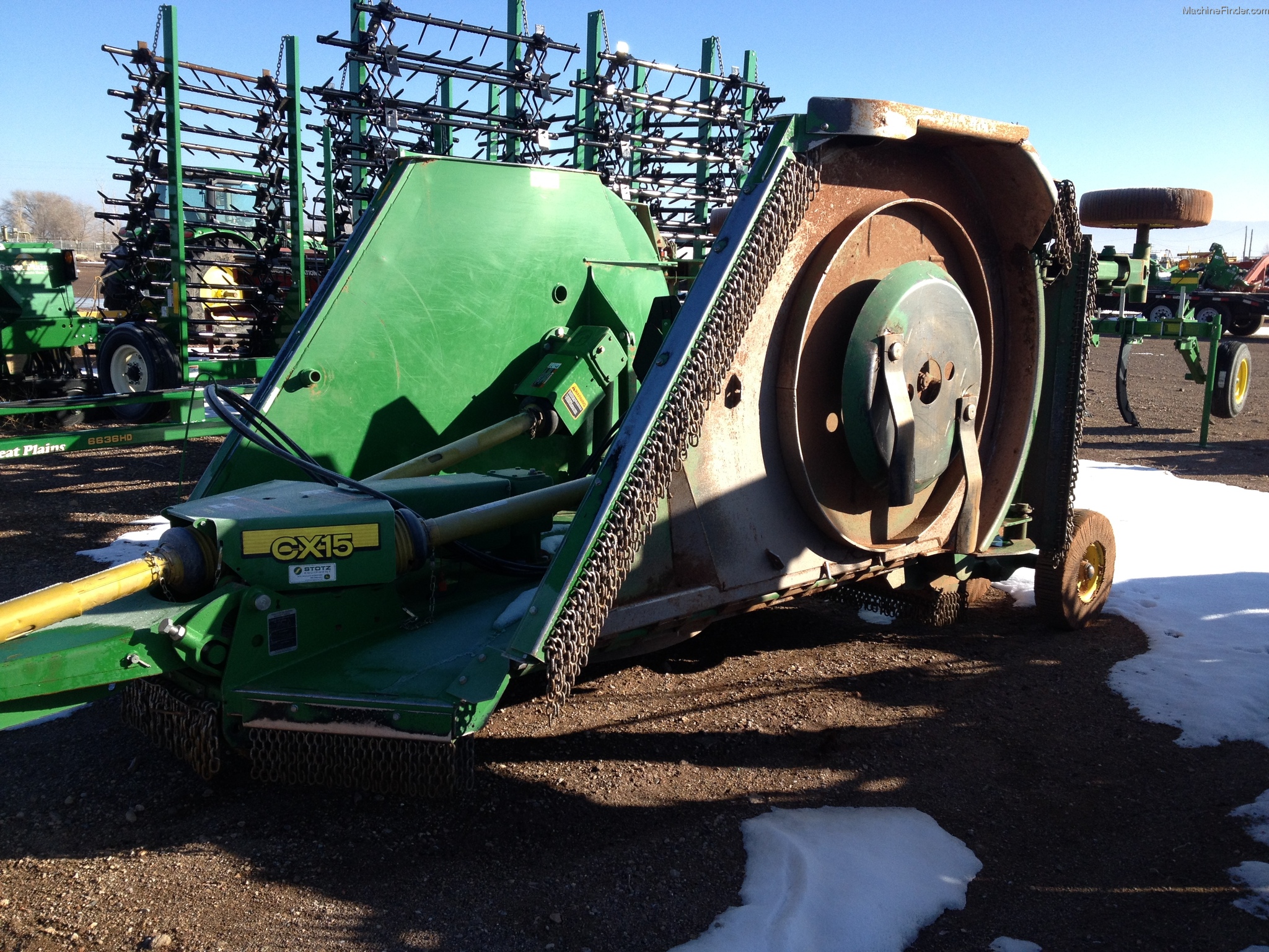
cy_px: 476
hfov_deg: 52.6
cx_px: 634
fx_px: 1283
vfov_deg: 40.7
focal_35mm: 35
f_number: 2.4
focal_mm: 4.28
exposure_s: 1/986
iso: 64
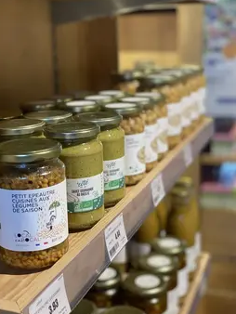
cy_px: 157
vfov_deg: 36.1
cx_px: 118
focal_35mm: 53
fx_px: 481
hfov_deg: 27.6
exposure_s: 1/122
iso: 125
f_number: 2
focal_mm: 6
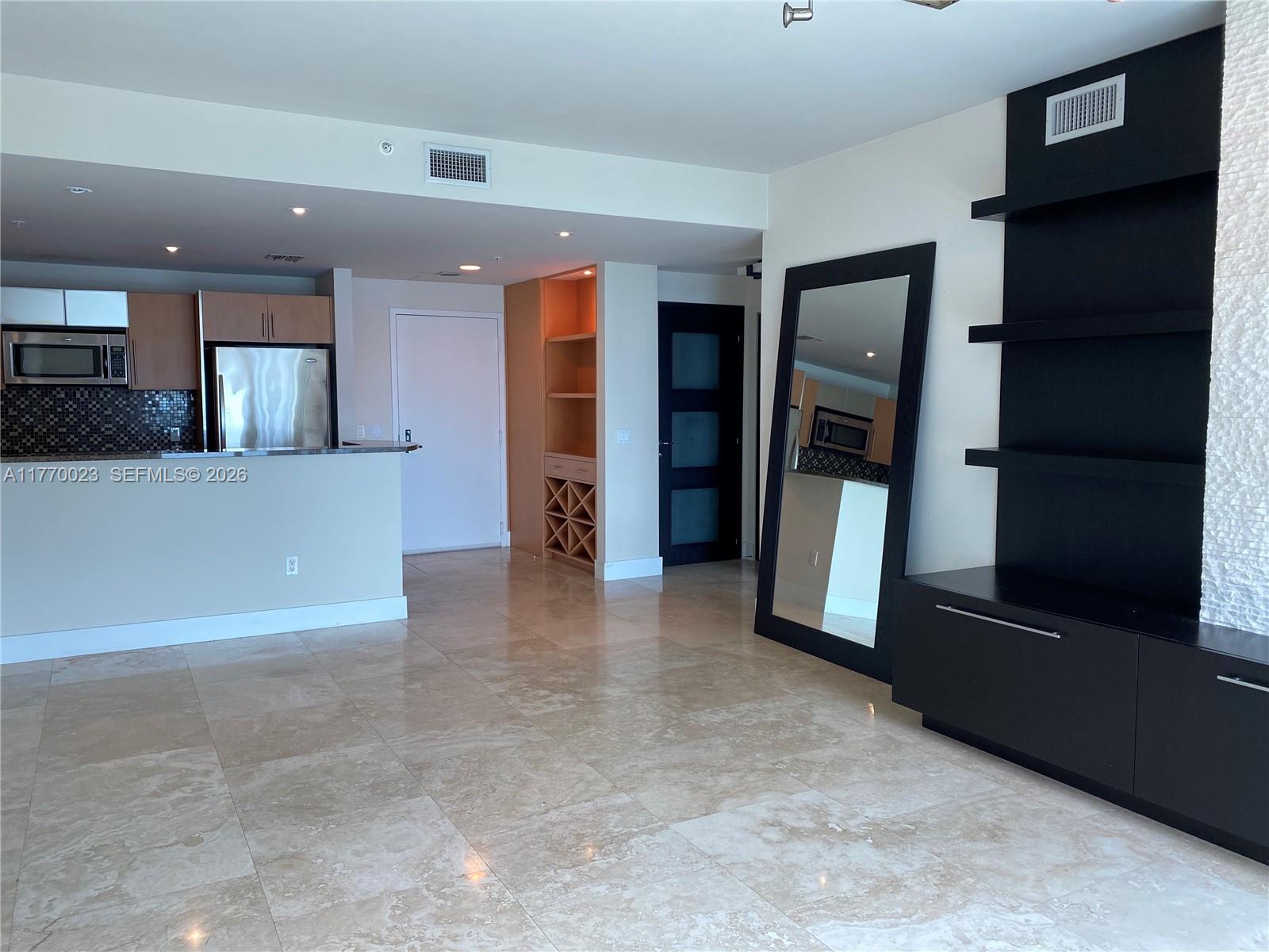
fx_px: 953
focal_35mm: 26
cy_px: 476
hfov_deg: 67.3
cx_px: 634
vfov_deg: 53.1
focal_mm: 4.25
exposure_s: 1/120
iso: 80
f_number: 1.8
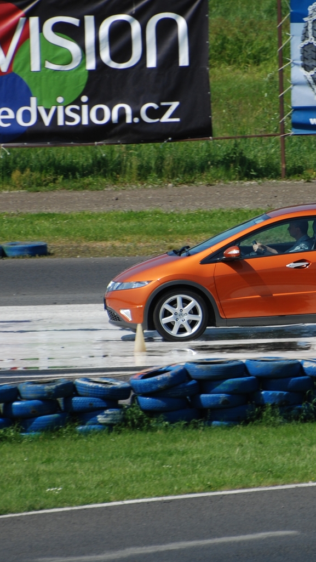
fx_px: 13161
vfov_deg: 2.4
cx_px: 312
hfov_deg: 1.4
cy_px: 282
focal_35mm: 884
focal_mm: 300
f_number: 5.6
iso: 100
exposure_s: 1/500
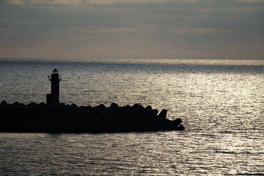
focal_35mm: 400
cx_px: 132
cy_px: 88
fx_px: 2933
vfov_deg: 3.4
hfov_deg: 5.2
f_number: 8
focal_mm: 400
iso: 200
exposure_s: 1/1000
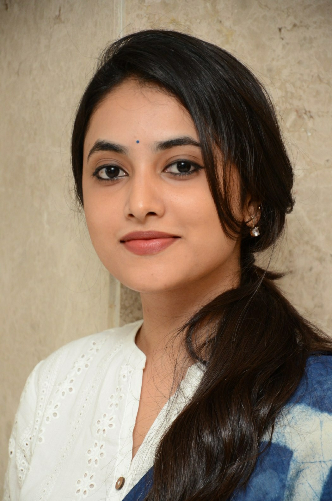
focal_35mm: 158
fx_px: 2188
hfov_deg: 8.7
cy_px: 250
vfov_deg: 13.1
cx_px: 166
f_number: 5.6
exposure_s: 1/160
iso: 1250
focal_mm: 105
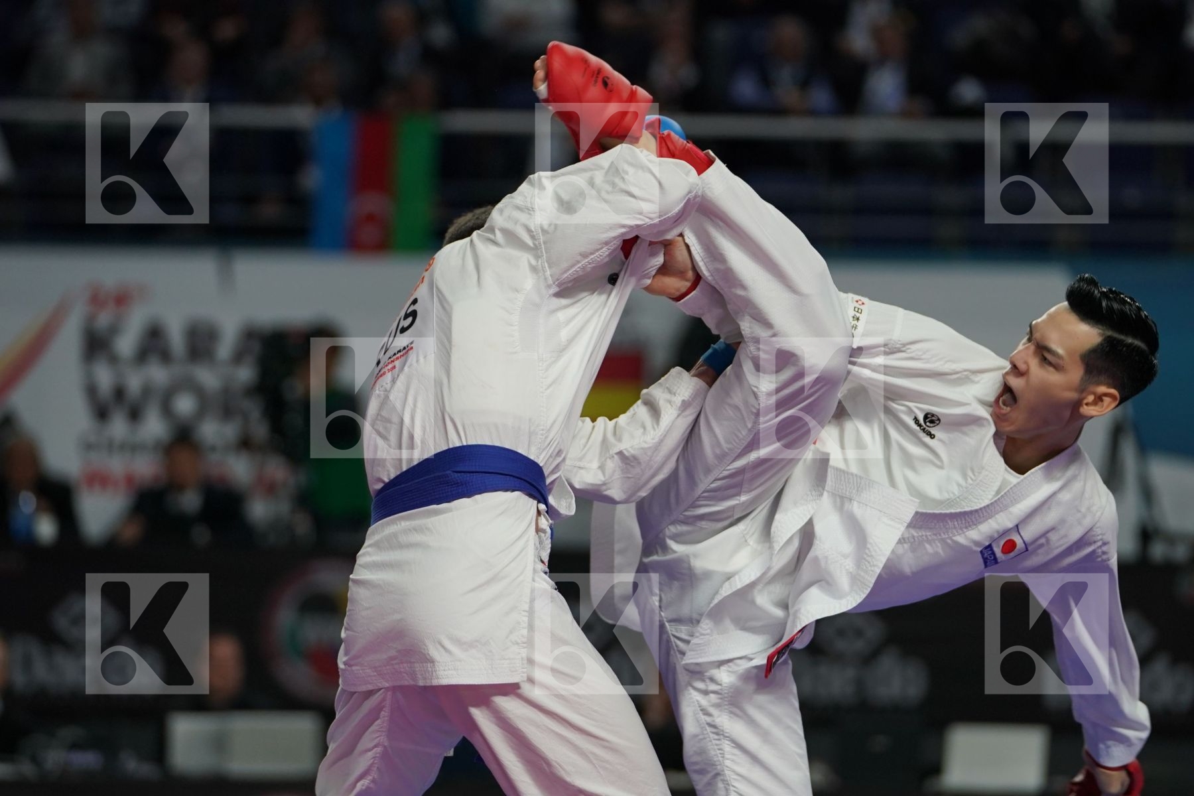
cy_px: 398
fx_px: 7661
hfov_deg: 8.9
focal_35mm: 231
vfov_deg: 5.9
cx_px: 597
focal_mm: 154
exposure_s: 1/1000
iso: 1000
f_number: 2.8
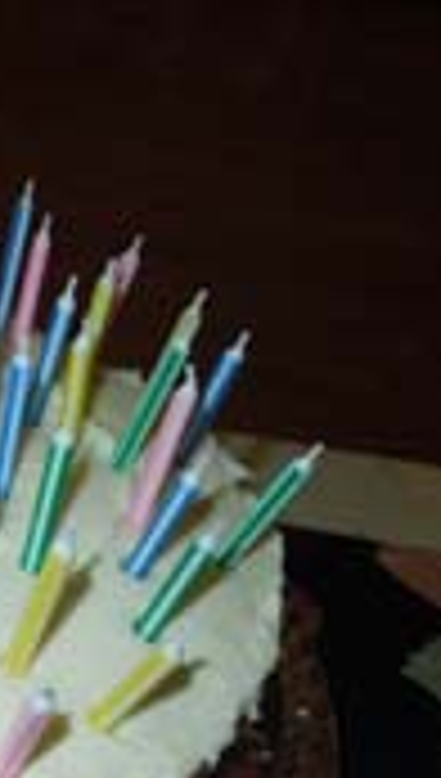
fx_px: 1137
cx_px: -180
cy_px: 587
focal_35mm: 55
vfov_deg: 36.9
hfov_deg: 19.6
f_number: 3.3
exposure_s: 1/30
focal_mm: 4.5
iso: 100
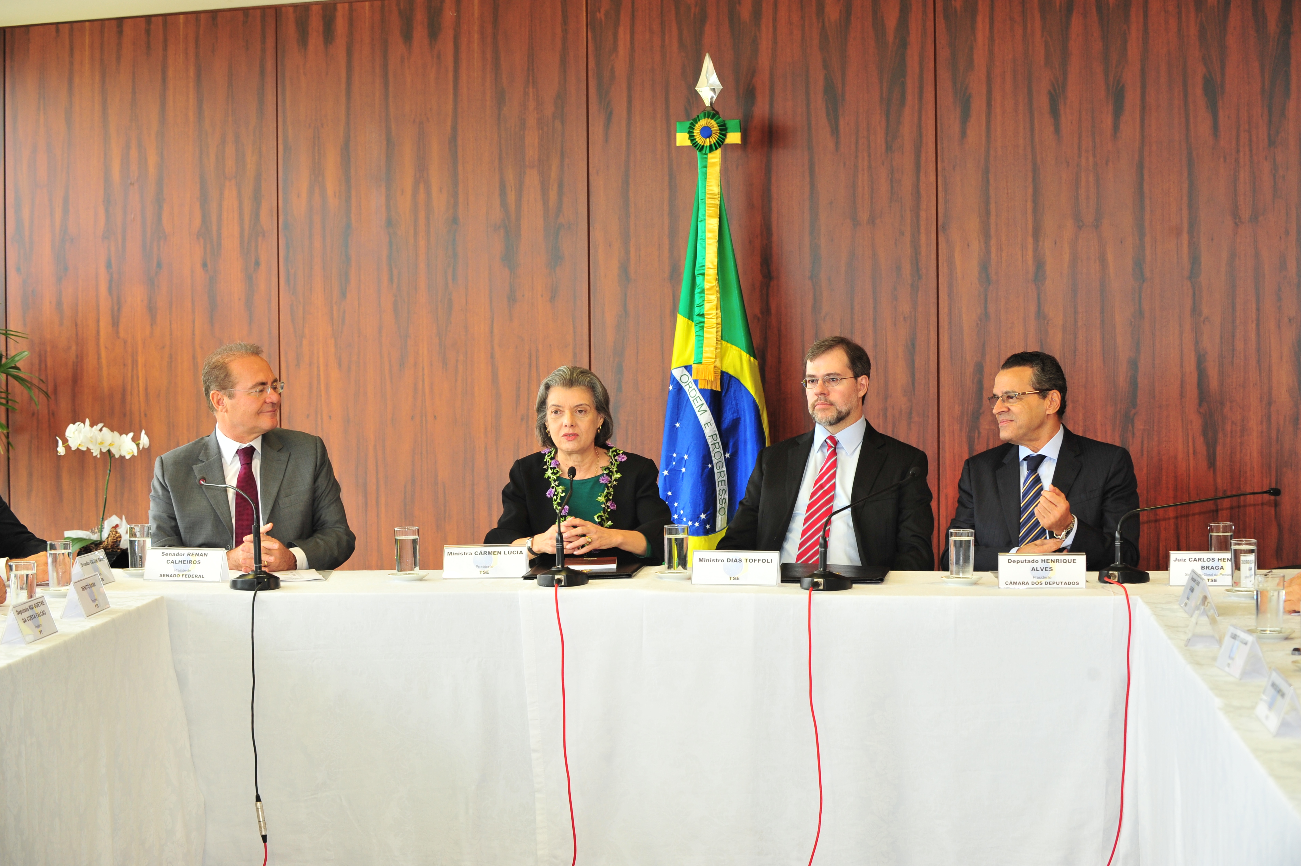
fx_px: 2709
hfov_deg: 27.0
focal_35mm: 75
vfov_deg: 18.2
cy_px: 433
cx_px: 650
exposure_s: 1/80
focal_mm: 75
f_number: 5.6
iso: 800
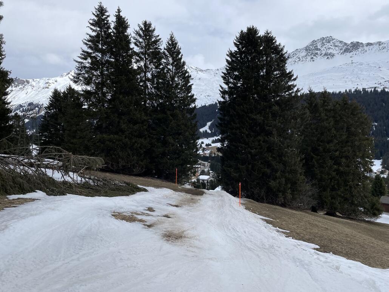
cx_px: 194
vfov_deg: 53.1
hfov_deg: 67.3
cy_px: 146
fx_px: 292
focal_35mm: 26
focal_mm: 4.2
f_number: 1.6
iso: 32
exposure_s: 1/4000
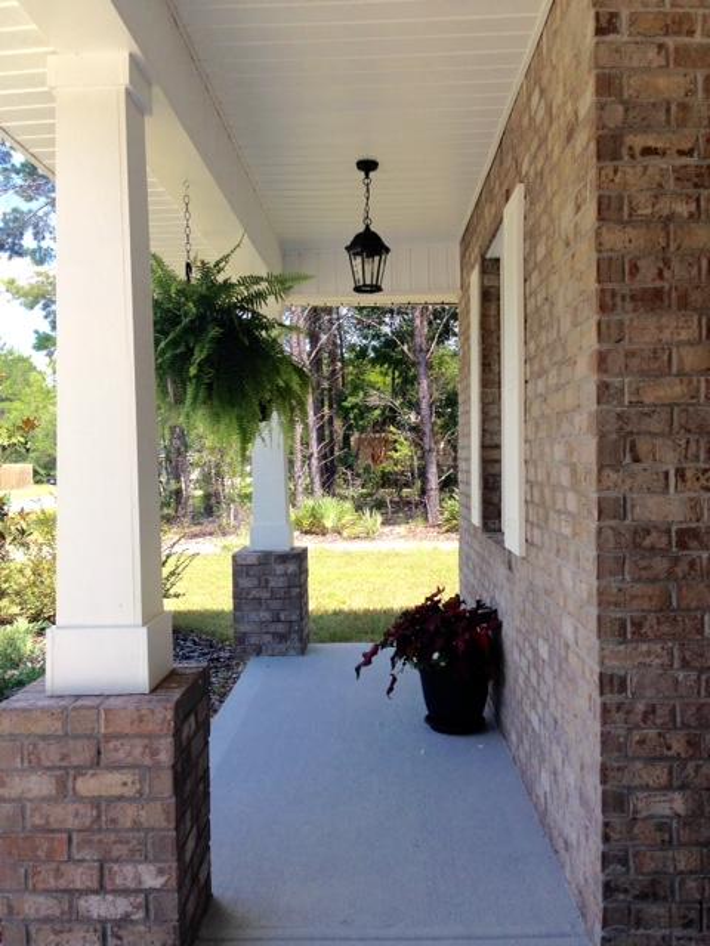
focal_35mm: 33
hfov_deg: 42.9
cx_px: 355
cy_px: 473
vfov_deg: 55.4
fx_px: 902
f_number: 2.4
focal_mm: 4.12
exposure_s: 1/531
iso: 50
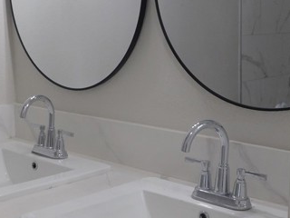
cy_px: 124
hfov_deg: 32.1
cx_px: 128
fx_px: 503
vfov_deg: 24.4
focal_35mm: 60
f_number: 3.2
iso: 200
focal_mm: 5.3
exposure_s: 1/30
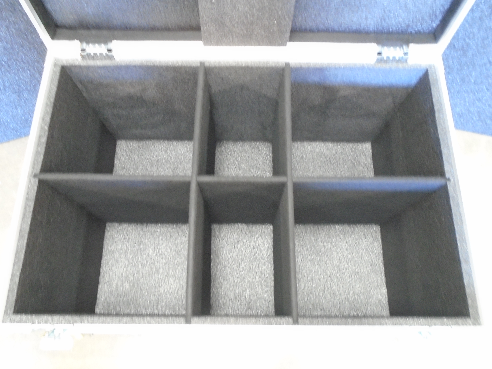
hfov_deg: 67.3
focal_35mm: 26
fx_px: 370
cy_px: 184
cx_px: 246
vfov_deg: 53.1
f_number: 3.2
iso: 400
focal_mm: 4.6
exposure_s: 1/4
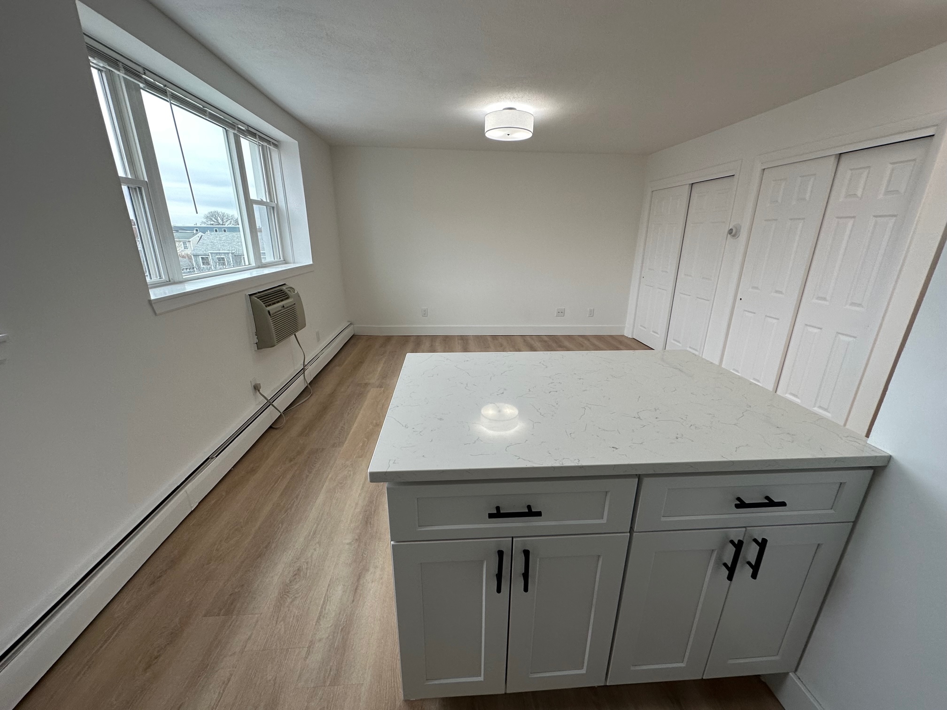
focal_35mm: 14
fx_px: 383
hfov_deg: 102.1
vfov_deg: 85.7
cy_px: 355
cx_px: 474
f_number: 2.2
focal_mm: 2.22
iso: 100
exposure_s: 1/120
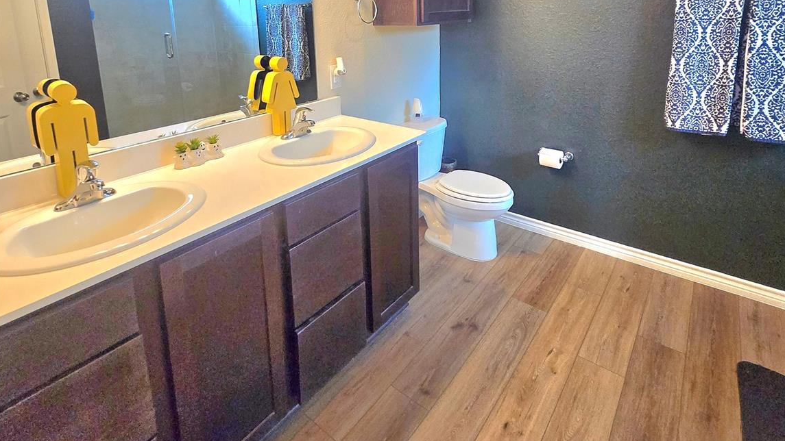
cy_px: 81
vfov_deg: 54.0
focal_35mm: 19
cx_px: 391
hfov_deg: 89.6
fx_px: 395
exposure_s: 1/60.2
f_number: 2.2
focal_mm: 1.7
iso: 160
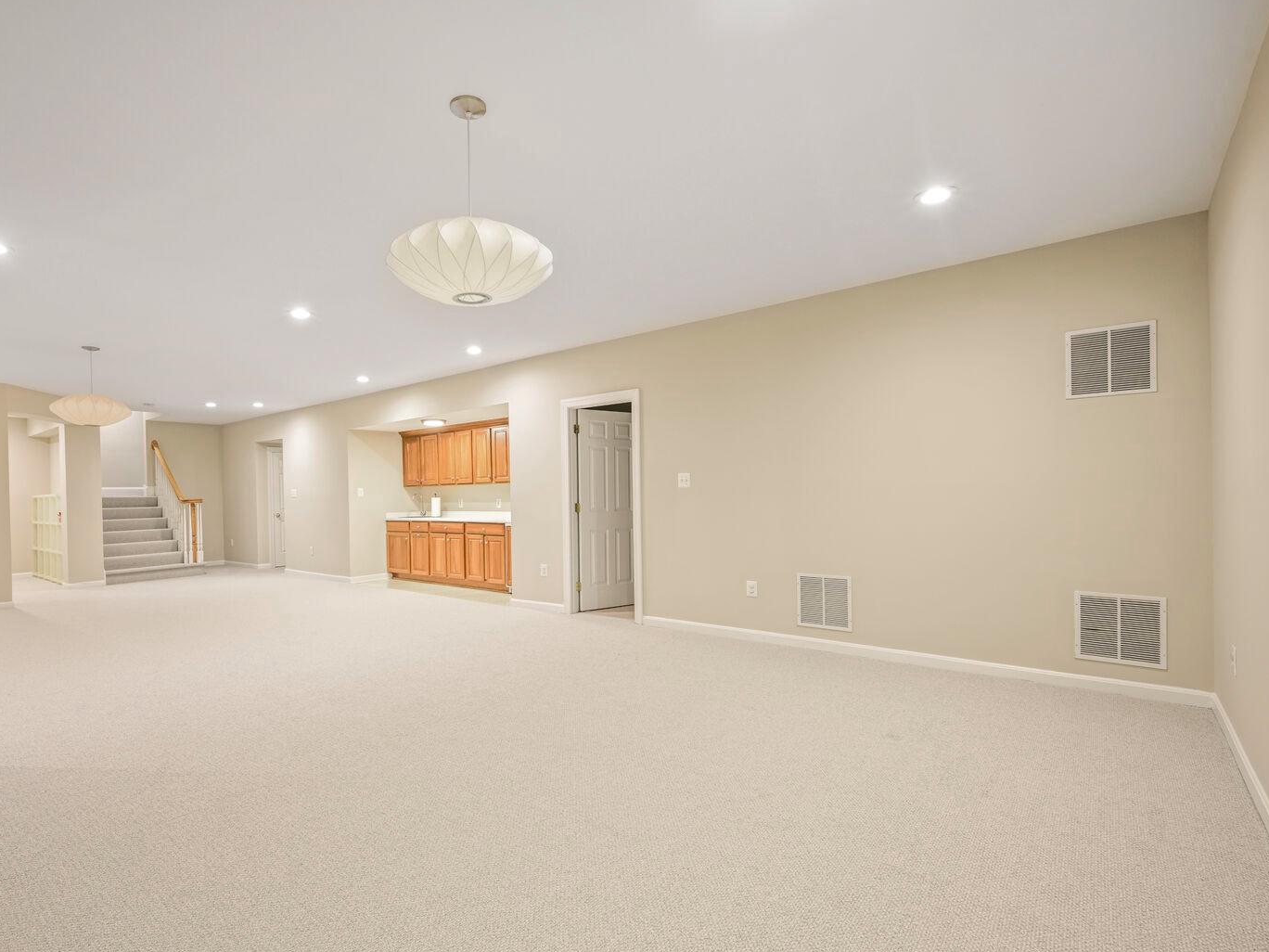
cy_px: 495
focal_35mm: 17
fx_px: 623
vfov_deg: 74.7
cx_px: 561
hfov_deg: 90.6
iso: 200
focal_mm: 14
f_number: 9
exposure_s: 1
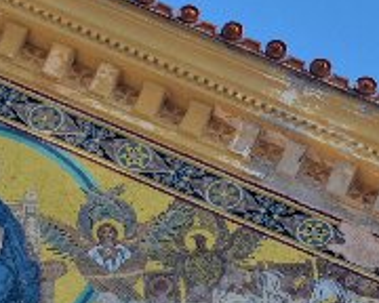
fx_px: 5597
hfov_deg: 3.9
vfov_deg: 3.1
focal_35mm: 499
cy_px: 263
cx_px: -8
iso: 200
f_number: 8
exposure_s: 1/250
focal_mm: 80
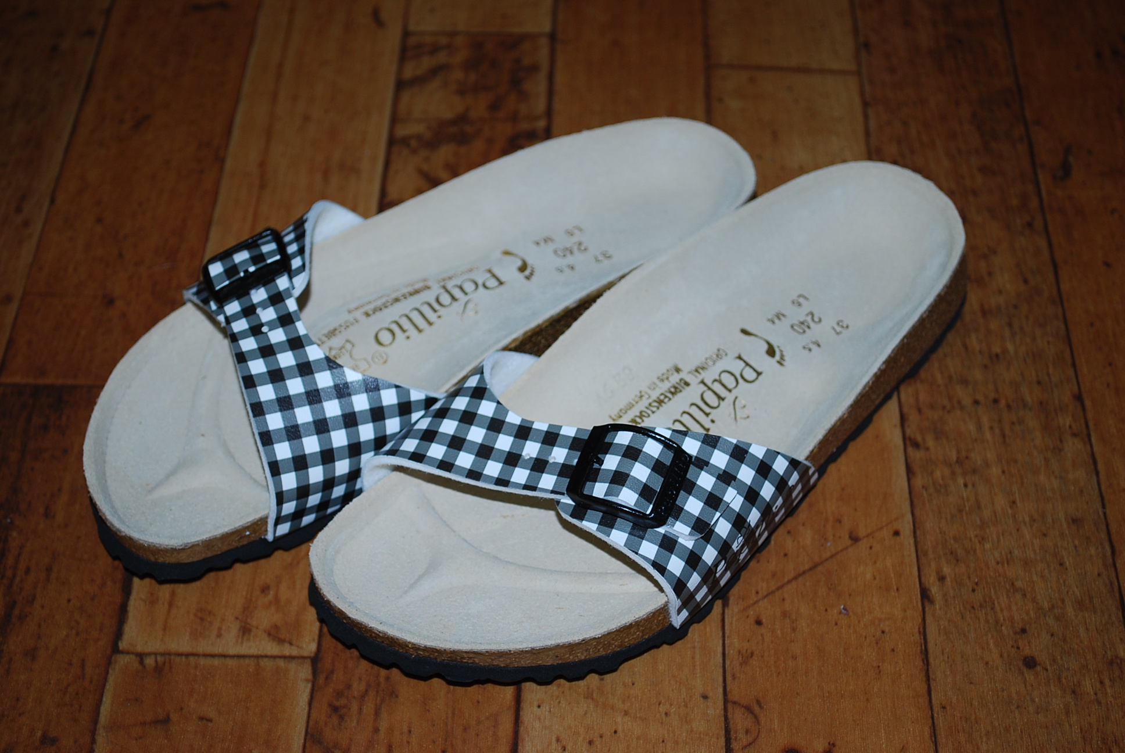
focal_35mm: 66
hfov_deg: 30.5
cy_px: 376
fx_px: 2065
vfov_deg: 20.7
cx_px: 562
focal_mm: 44
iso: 200
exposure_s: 1/60
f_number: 5.3
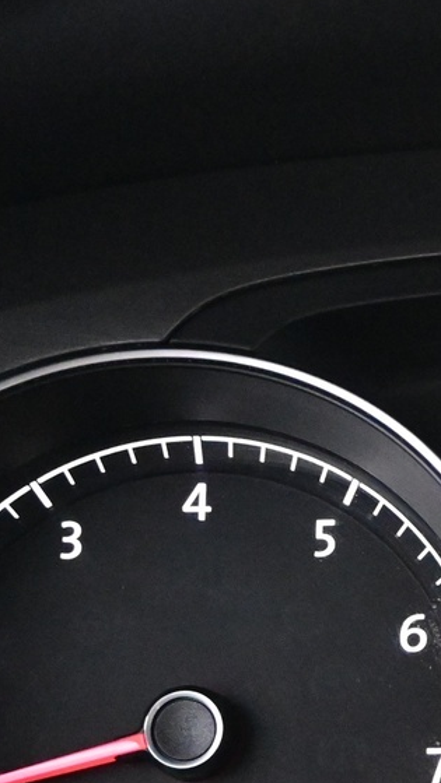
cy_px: 561
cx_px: 770
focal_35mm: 111
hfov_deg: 10.3
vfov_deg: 19.1
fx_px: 2313
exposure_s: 1/40
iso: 6400
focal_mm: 24.5
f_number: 4.2
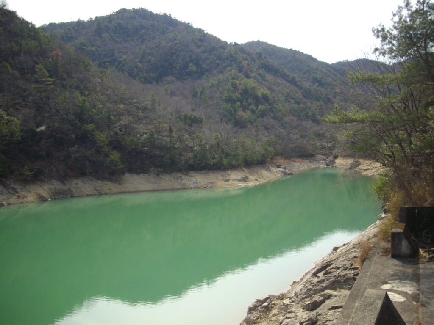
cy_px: 162
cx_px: 217
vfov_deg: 38.7
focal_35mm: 37
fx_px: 464
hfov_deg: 50.1
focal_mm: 6.2
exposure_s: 1/250
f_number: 5.6
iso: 100
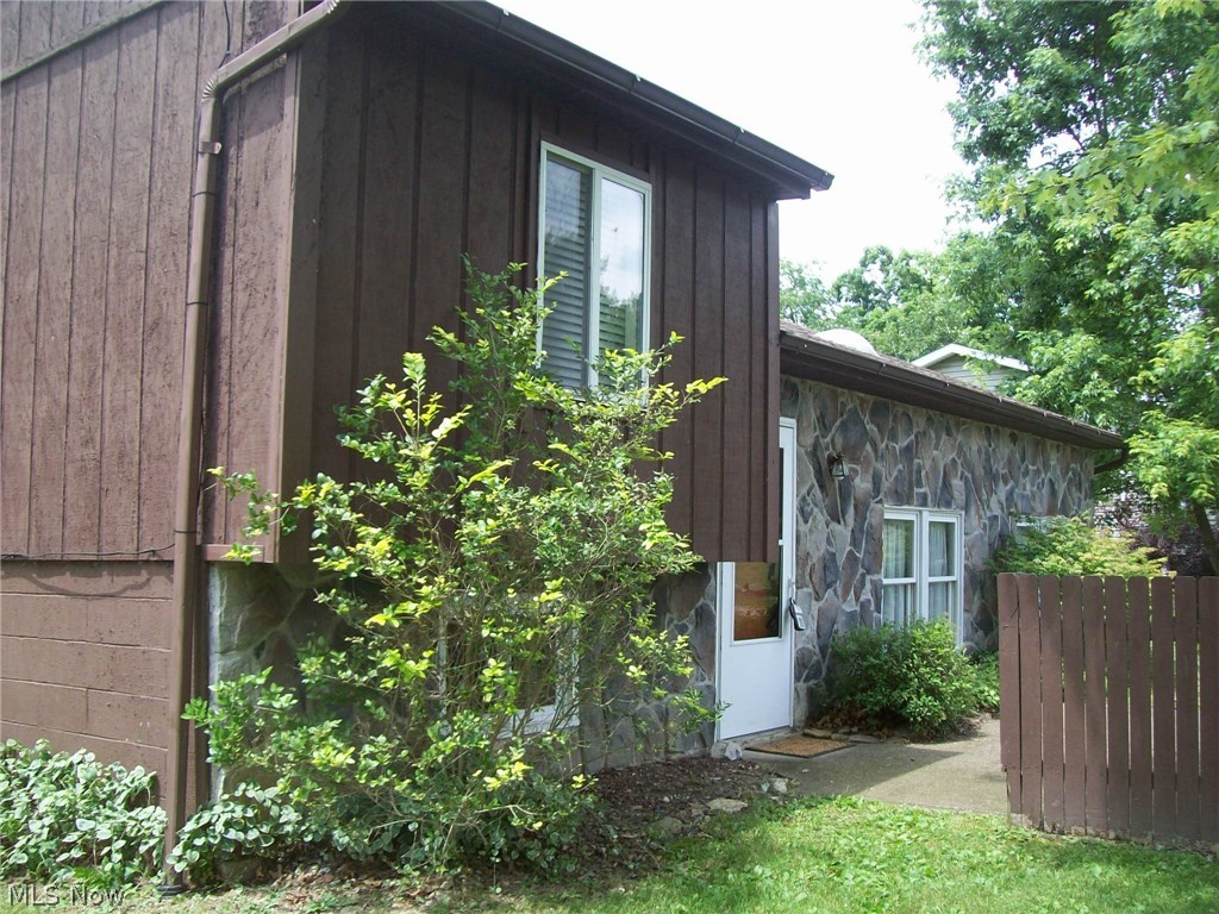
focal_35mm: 36
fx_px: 1268
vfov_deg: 39.7
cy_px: 457
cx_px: 610
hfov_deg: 51.4
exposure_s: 1/344
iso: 80
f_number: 2.7
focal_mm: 6
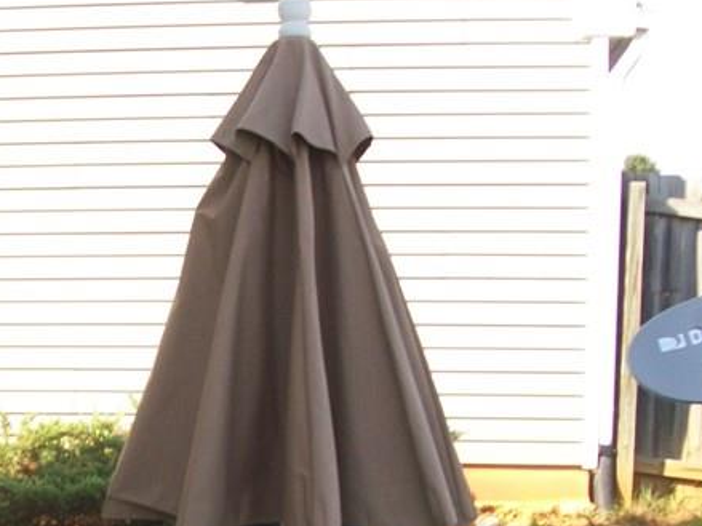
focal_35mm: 84
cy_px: 513
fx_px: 1703
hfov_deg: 22.8
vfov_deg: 17.2
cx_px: 86
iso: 64
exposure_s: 1/250
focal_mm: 6
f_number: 2.7
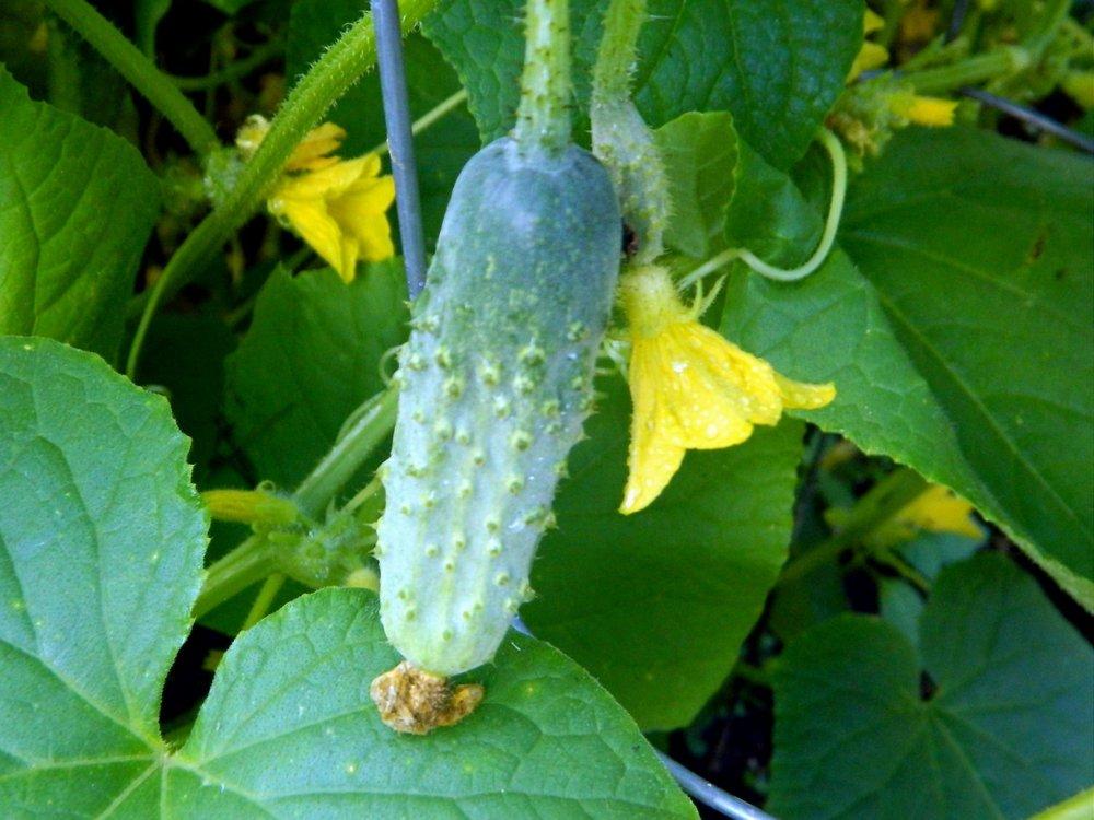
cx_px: 547
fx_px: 1485
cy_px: 410
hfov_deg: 40.4
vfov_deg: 30.9
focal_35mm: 47
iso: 400
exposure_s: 1/125
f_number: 3.6
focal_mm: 8.4
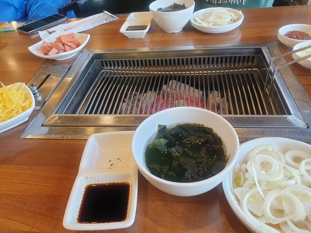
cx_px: 156
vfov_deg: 53.1
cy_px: 116
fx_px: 234
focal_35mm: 26
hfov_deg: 67.3
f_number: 2.4
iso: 80
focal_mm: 4.3
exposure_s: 1/60
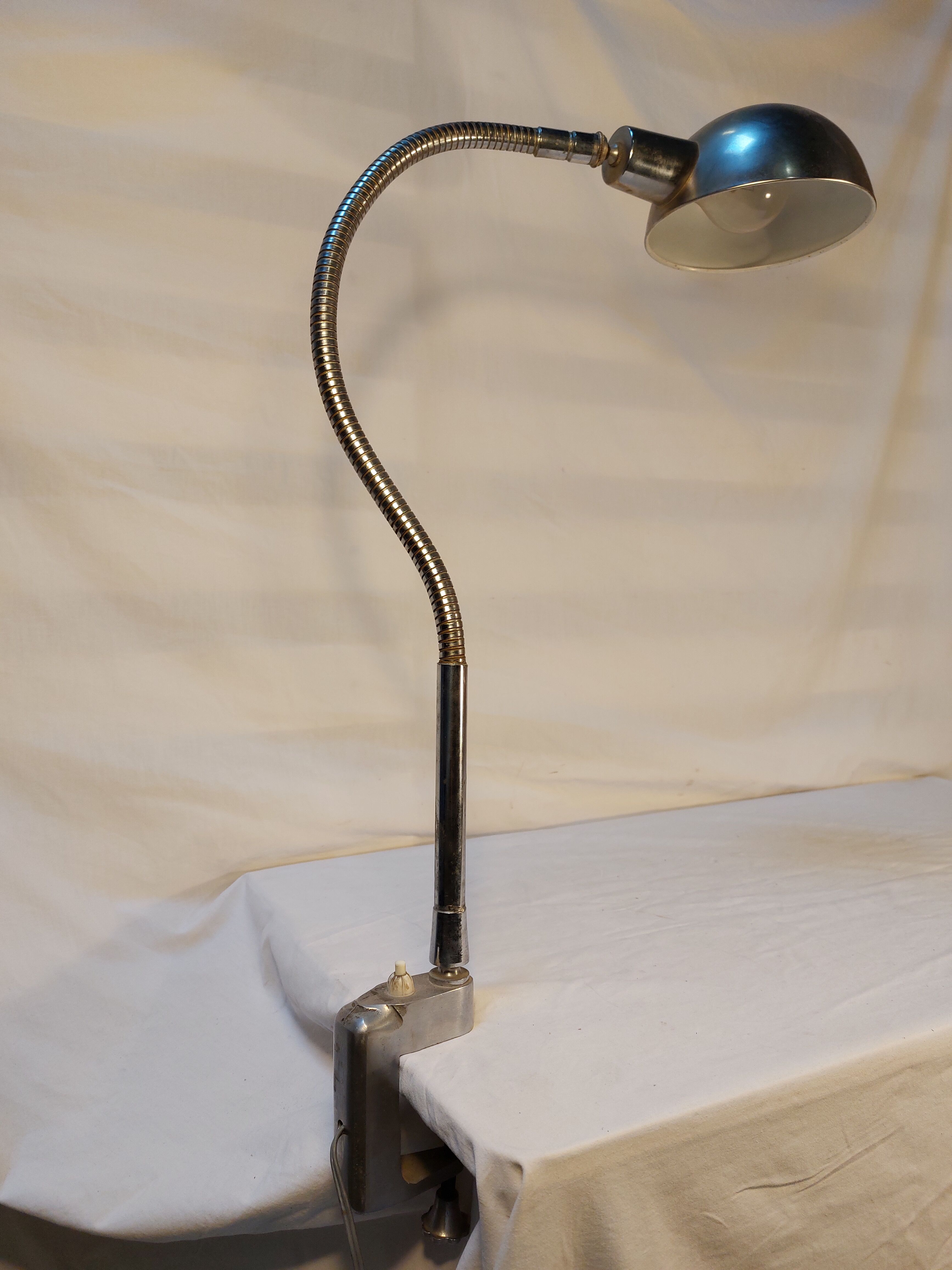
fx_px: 880
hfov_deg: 56.8
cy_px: 635
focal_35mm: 24
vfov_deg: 71.6
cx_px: 476
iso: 50
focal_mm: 5.23
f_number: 1.8
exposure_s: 1/100
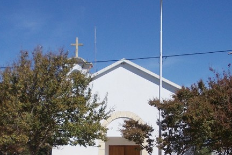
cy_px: 143
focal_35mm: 70
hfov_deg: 28.8
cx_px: 114
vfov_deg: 19.1
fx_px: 451
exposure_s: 1/500
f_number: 6.2
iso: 80
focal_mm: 5.3
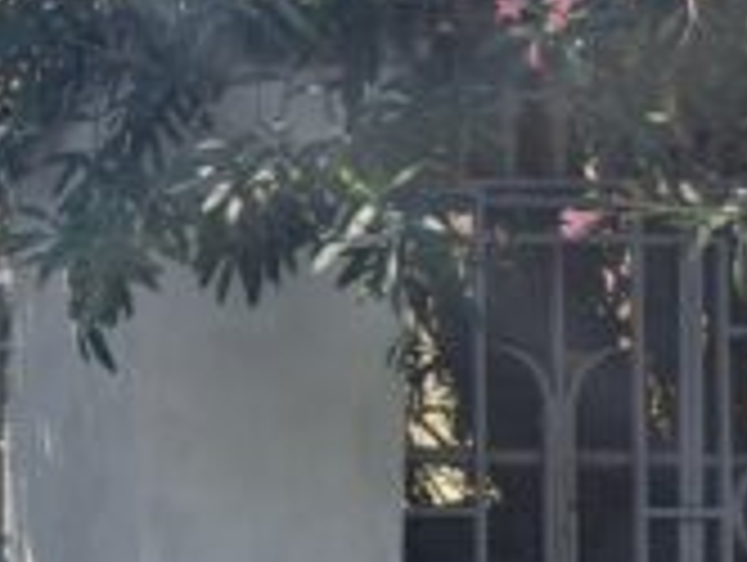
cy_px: 542
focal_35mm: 101
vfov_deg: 14.5
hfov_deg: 15.9
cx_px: -666
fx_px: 2183
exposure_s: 1/391
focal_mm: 5.23
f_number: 1.8
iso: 50
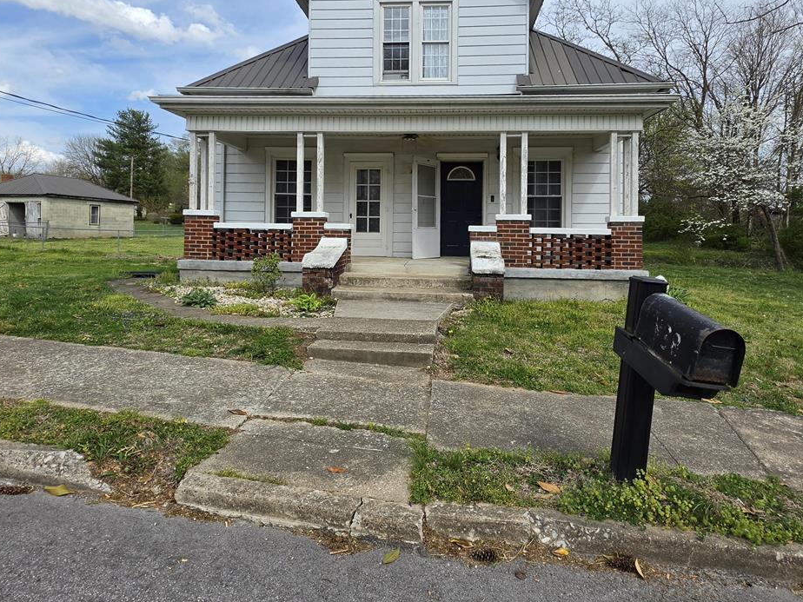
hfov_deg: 87.7
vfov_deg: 70.7
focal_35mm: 18
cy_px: 234
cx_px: 418
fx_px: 418
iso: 32
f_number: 1.9
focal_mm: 2.2
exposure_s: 1/2000
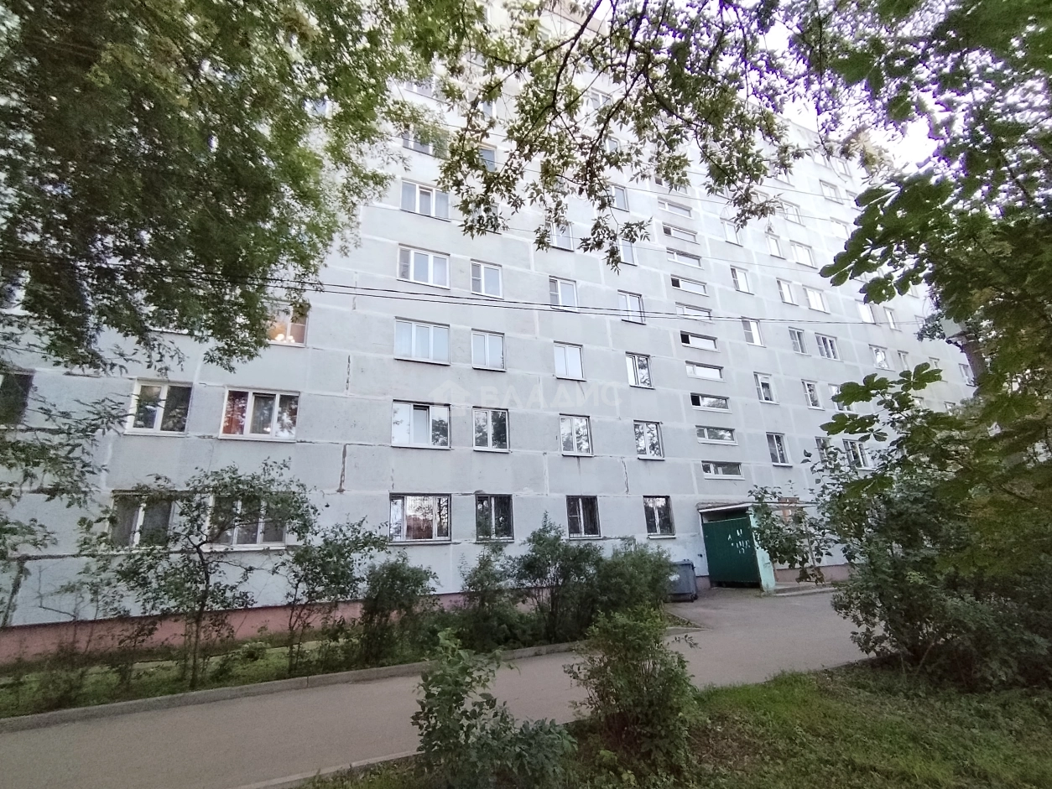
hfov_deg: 94.5
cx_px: 526
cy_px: 394
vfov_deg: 78.1
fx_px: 486
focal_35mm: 16
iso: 157
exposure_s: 1/100
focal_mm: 1.42
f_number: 2.2
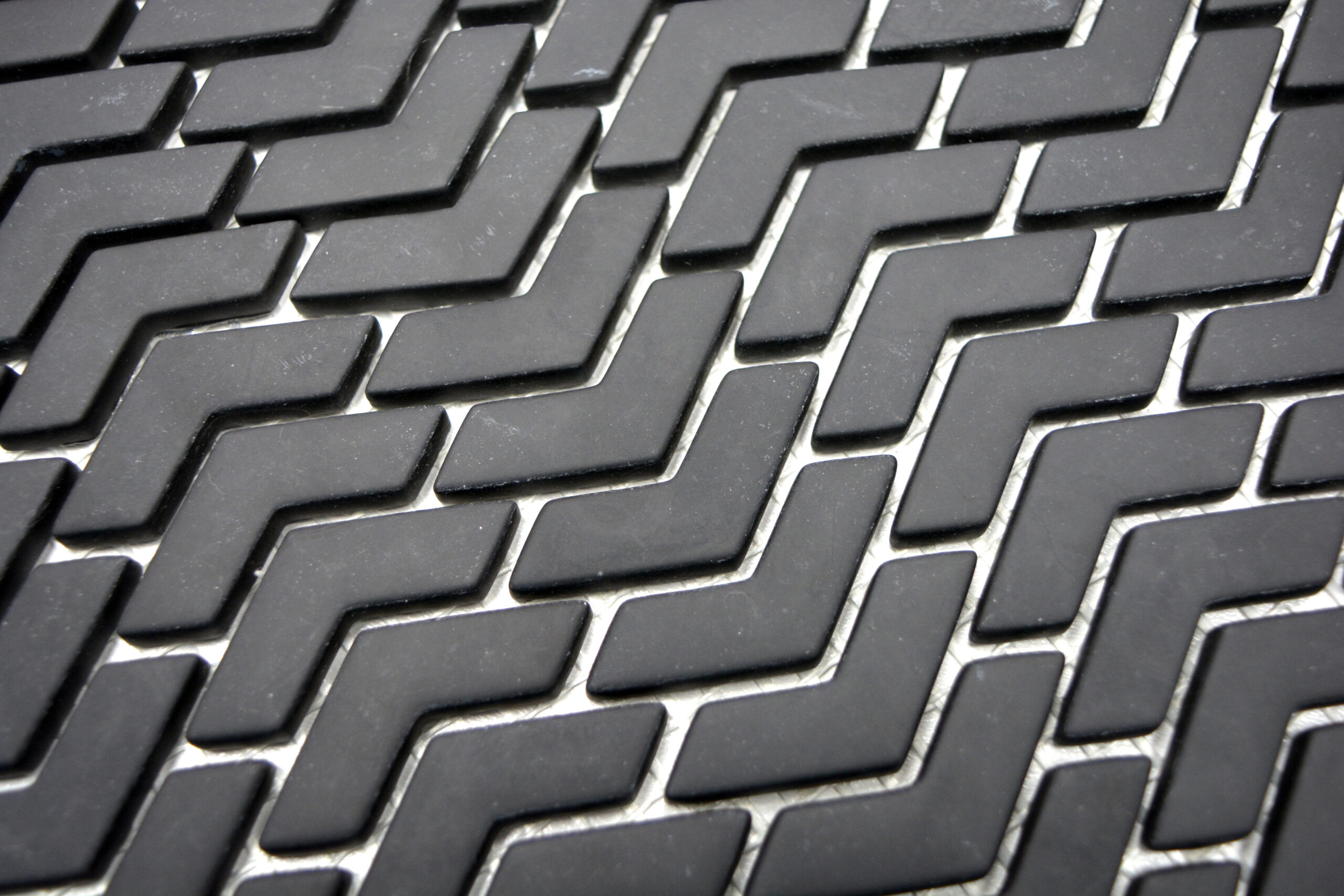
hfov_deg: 43.6
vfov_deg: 29.9
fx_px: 1680
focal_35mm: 45
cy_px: 448
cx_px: 672
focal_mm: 30
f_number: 4.5
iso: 800
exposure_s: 1/60
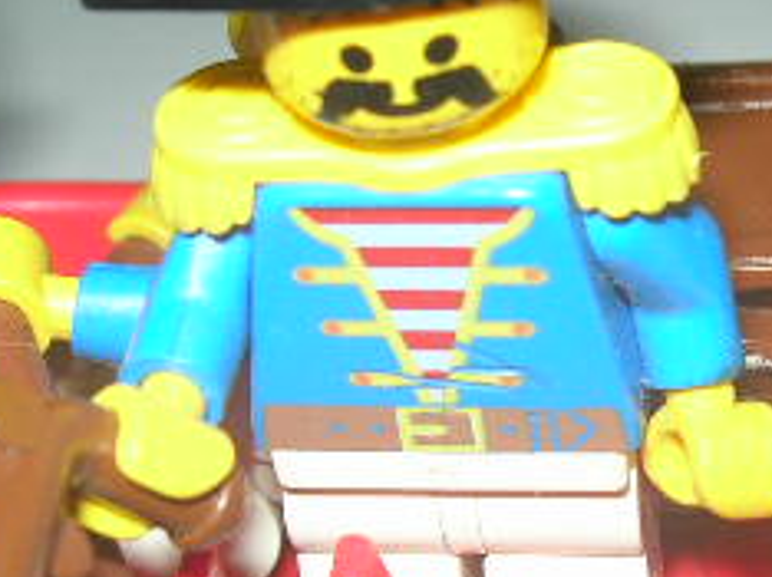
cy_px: 465
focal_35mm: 104
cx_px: 640
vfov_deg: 14.1
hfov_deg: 18.7
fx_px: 2317
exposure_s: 1/60.1
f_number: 4.8
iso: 64
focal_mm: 7.8
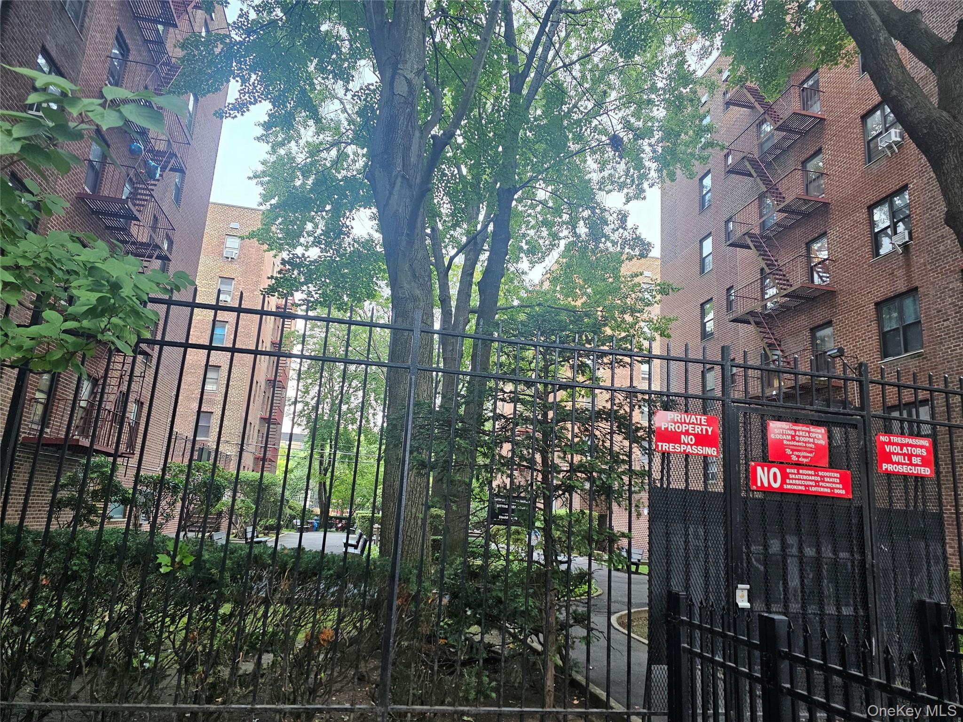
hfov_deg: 73.9
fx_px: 640
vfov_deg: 58.9
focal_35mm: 23
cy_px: 361
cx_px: 482
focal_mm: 6.3
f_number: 1.7
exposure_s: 1/120
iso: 250
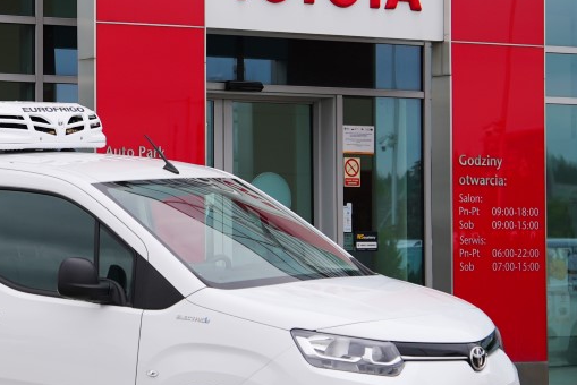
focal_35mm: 161
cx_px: 97
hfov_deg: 12.7
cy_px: 148
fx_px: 2582
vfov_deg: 8.5
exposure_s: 1/1600
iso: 200
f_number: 2.8
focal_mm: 64
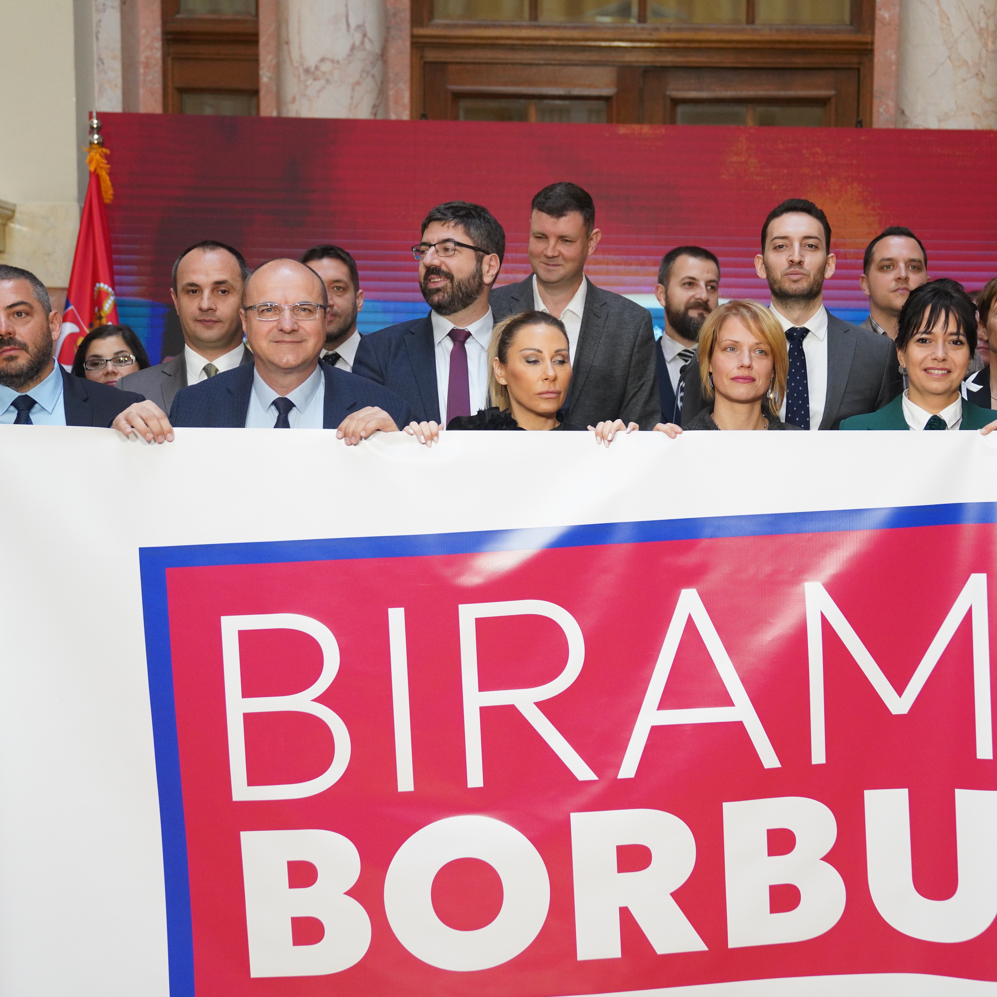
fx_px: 1792
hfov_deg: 31.0
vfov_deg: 31.1
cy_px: 500
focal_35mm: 55
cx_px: 614
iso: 3200
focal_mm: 43
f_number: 2.8
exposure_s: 1/800
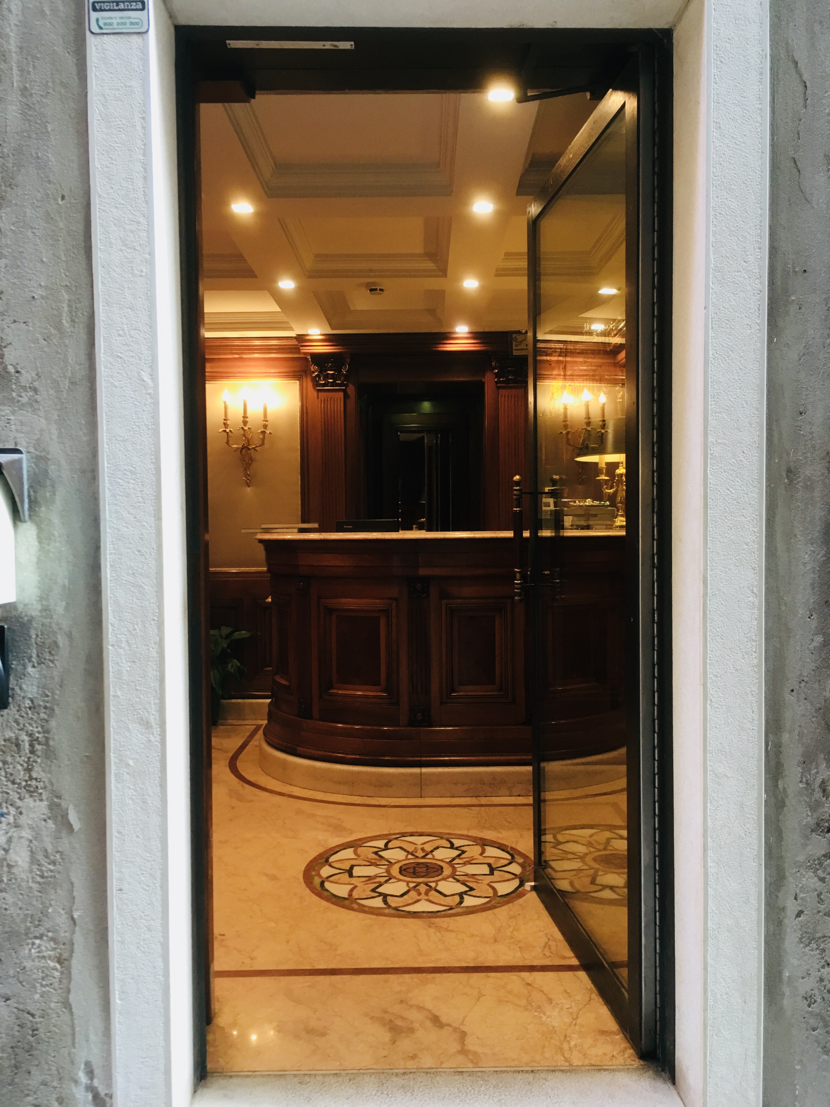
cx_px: 415
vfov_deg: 61.7
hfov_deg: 48.2
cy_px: 554
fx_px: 927
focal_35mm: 29
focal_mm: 4.15
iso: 125
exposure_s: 1/33
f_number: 2.2
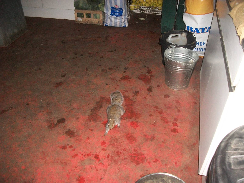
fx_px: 226
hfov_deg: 56.8
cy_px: 92
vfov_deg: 44.2
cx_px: 122
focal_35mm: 32
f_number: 2.9
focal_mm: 5.7
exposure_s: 1/500
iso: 400
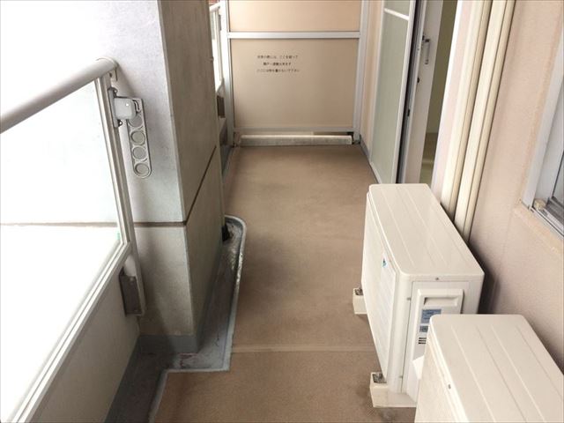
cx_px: 282
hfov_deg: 61.7
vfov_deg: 48.2
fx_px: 472
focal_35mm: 29
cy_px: 212
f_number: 2.2
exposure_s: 1/100
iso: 40
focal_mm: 4.15
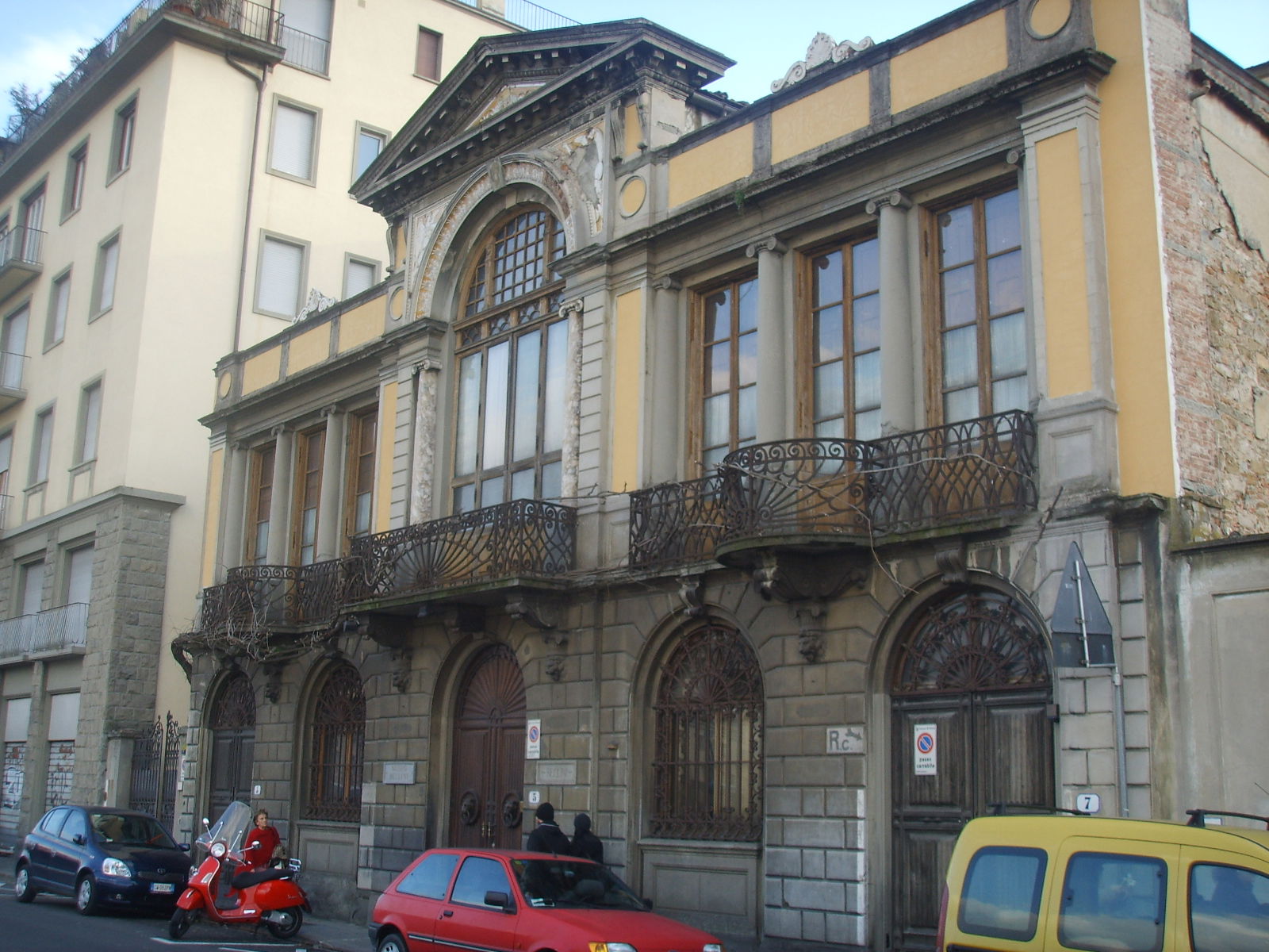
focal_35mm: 39
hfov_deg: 47.9
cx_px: 634
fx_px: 1430
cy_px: 476
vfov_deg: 36.8
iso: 50
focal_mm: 6.6
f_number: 3.5
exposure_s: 1/125
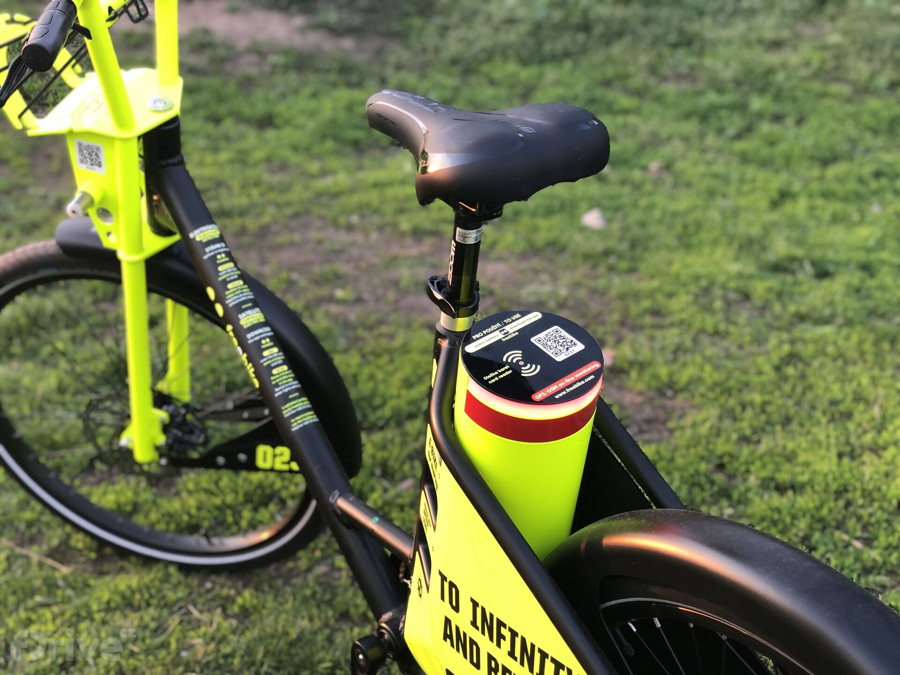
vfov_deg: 28.0
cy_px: 338
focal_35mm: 52
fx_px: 1352
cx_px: 450
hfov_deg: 36.8
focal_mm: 6
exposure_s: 1/60
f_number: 2.4
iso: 40
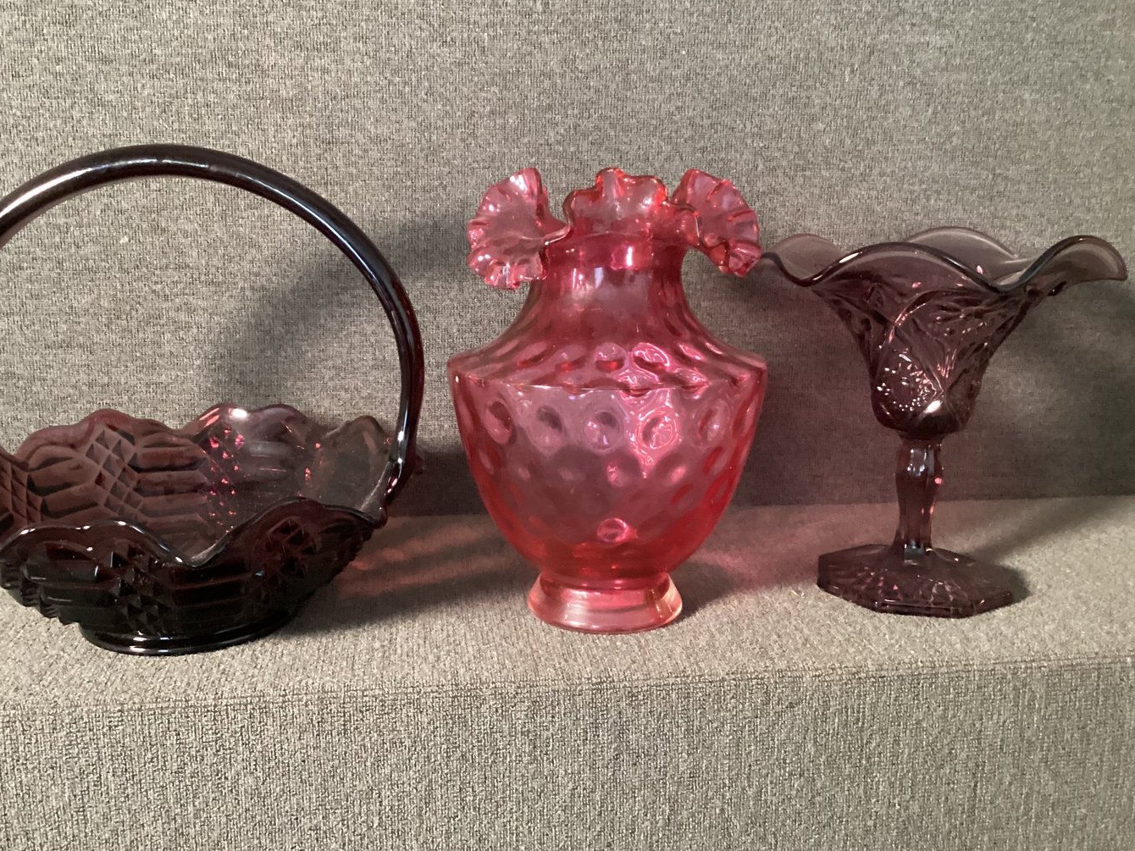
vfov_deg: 40.7
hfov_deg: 52.6
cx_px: 515
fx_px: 1148
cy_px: 391
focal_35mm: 35
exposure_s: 1/30
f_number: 2.4
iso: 640
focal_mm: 3.3
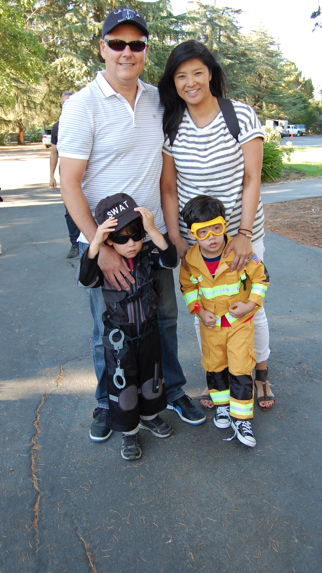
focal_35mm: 31
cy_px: 285
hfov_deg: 38.3
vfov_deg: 63.4
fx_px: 463
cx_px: 177
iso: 400
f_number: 5
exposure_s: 1/100
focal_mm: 19
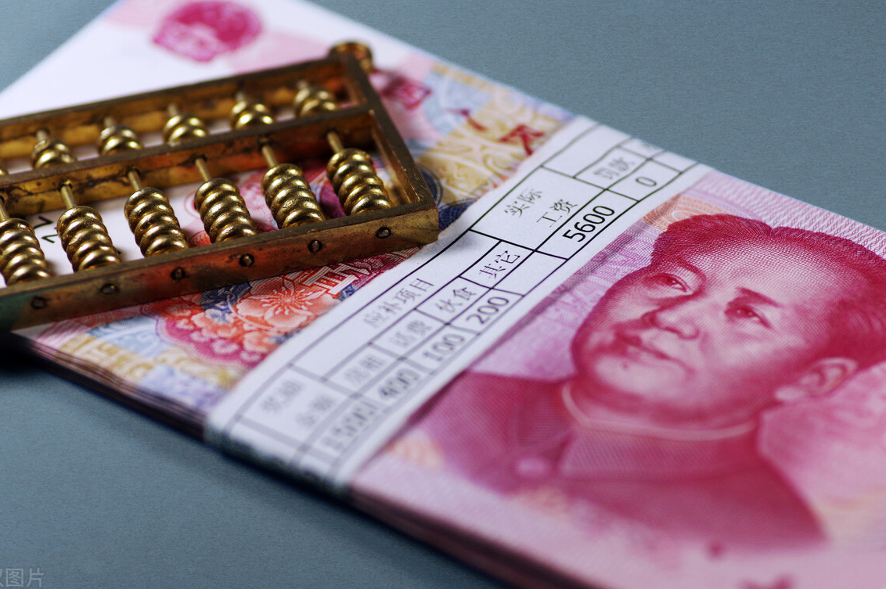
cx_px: 430
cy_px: 282
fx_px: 3910
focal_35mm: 159
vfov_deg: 8.6
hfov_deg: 12.9
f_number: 4
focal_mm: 100
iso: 400
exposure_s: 1/200
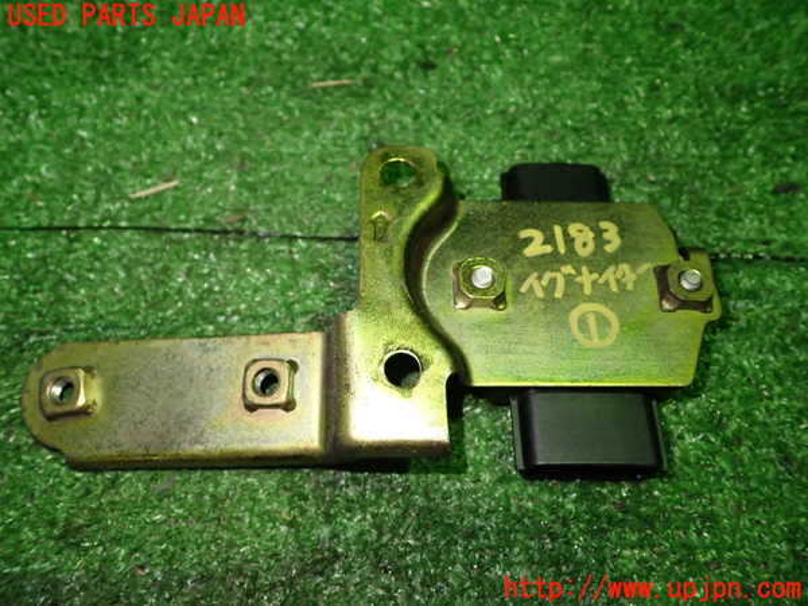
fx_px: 700
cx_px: 404
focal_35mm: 30
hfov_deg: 60.0
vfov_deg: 46.8
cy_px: 303
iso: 250
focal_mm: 5.4
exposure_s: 1/30
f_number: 2.3
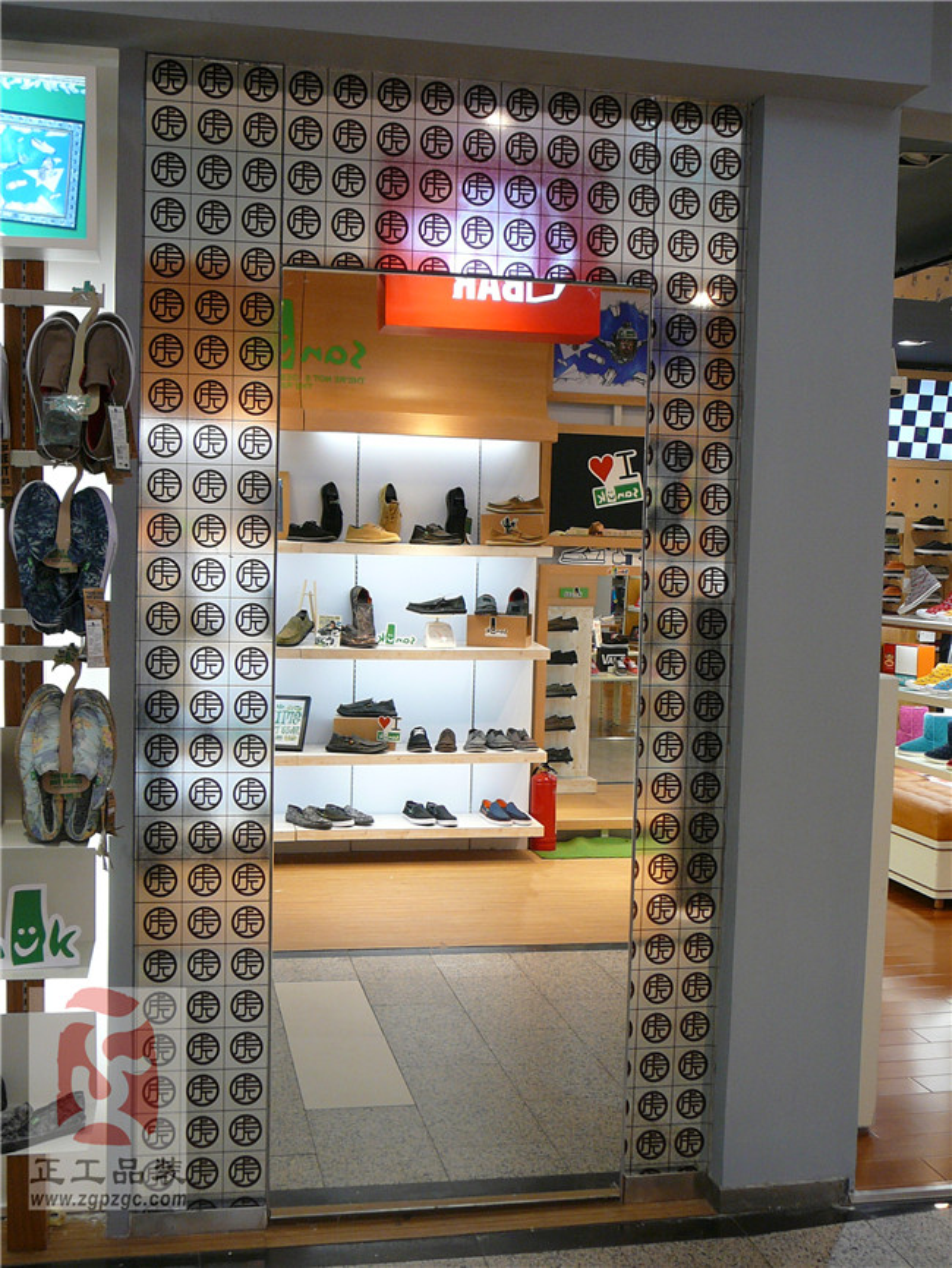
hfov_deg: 35.2
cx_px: 476
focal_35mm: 41
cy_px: 634
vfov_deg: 45.8
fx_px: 1503
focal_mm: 6.1
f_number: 3.1
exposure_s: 1/40
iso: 100
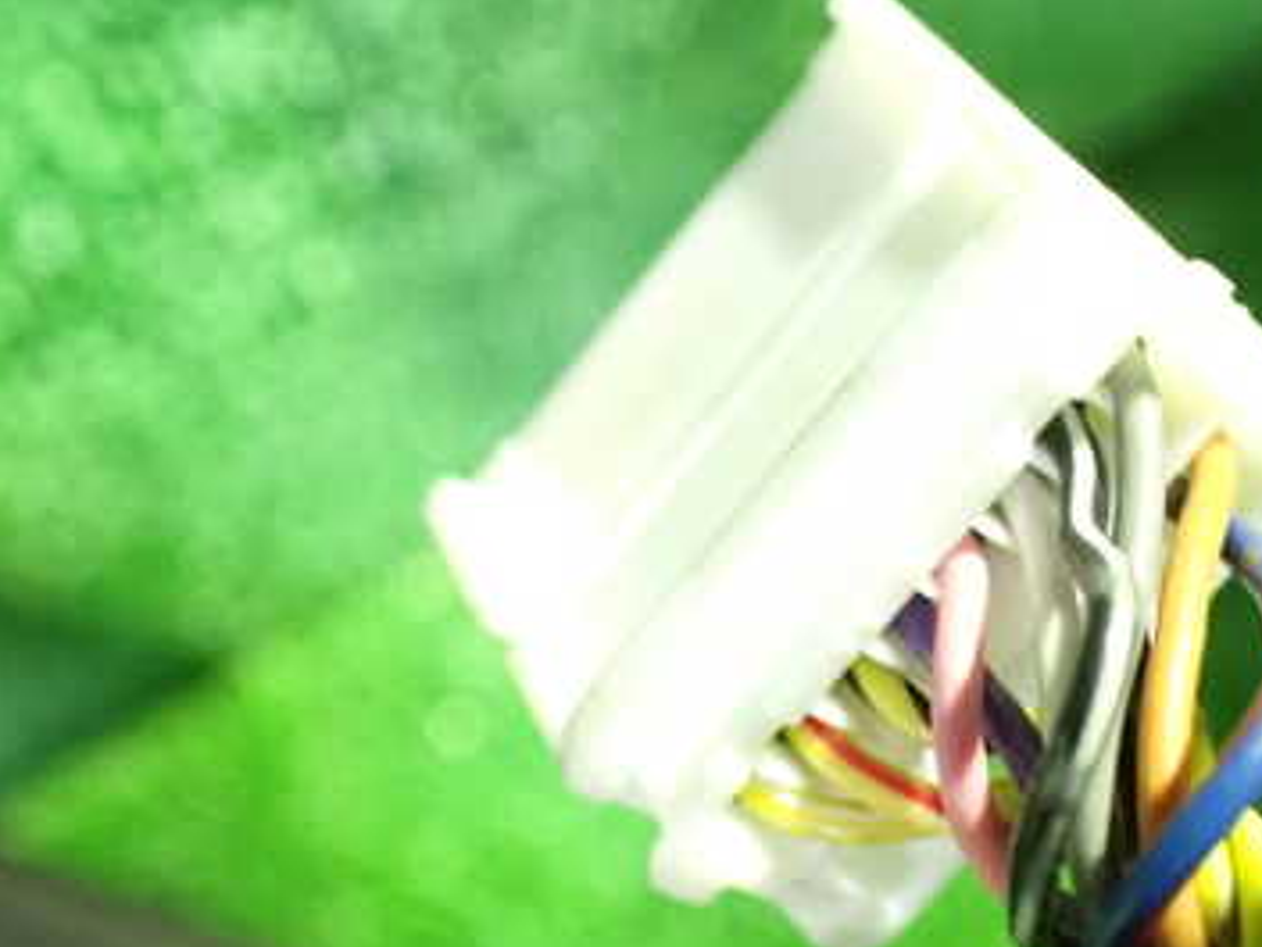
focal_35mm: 51
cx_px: 1005
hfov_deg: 36.3
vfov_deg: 28.3
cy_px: 654
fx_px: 1860
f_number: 2.3
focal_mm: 5.4
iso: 1600
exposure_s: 1/20
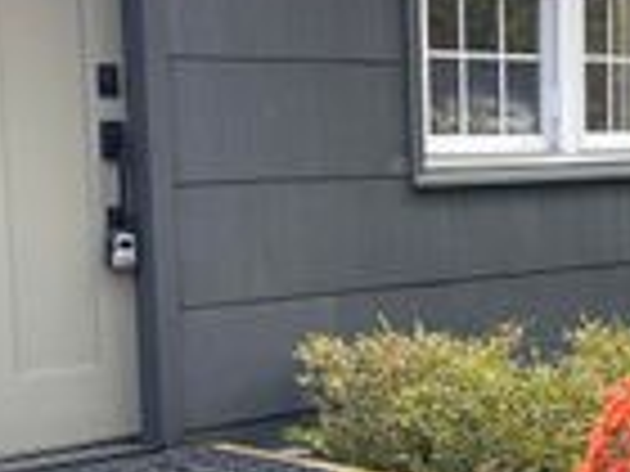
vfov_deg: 15.8
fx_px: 1693
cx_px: 518
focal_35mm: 93
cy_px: 348
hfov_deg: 20.8
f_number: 1.6
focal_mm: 5.1
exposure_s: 1/85
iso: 125
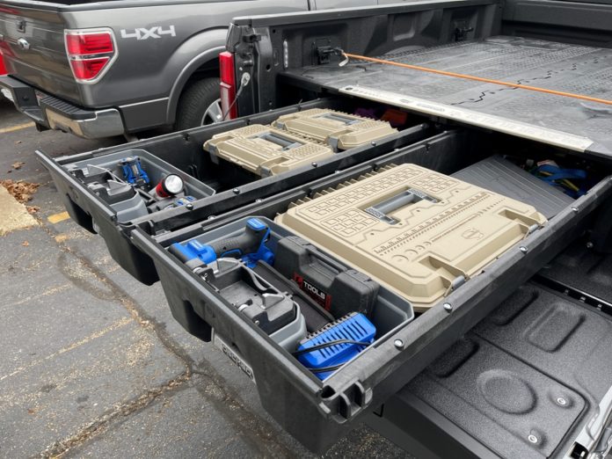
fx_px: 460
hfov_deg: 67.3
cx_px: 306
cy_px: 230
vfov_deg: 53.1
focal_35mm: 26
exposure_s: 1/356
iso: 32
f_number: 1.6
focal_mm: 5.1
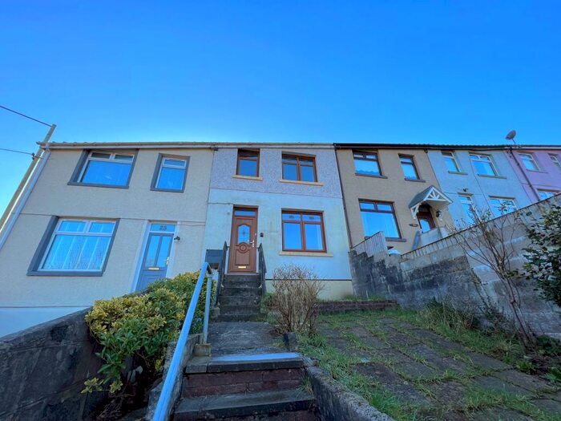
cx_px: 280
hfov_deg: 106.2
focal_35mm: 13
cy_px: 210
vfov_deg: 89.9
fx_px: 211
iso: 32
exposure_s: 1/410
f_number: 1.8
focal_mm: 1.57
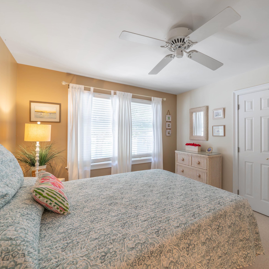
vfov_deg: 87.4
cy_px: 131
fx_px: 141
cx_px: 157
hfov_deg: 86.7
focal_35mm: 16
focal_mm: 12
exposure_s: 1/125
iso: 800
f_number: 7.1
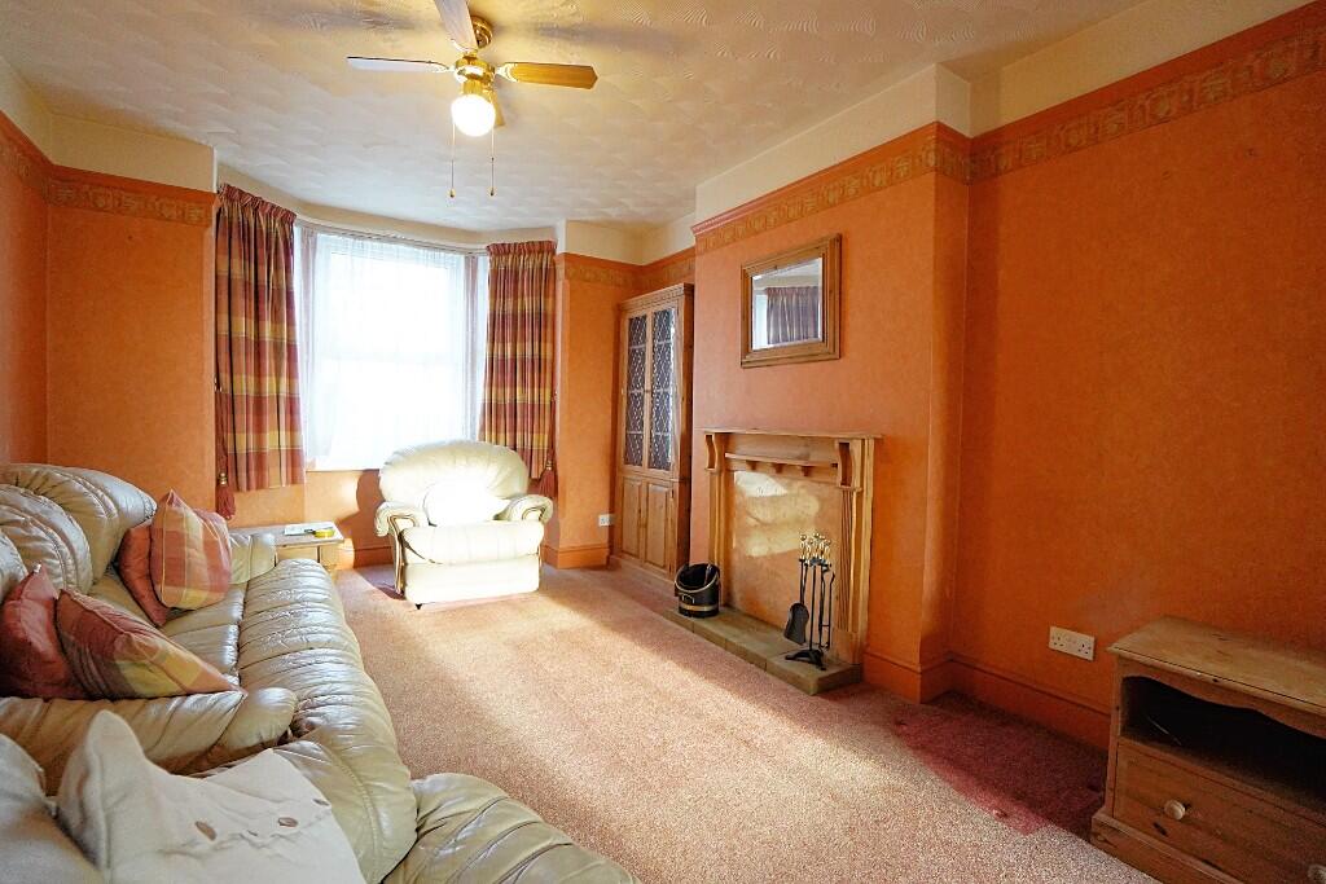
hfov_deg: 100.4
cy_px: 442
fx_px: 553
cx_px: 663
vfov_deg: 77.3
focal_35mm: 15
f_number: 4
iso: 3200
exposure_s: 1/160
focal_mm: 10
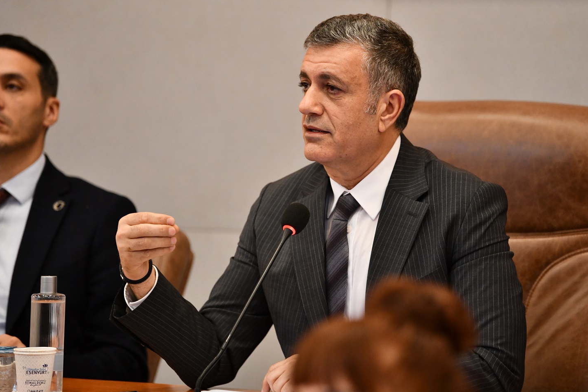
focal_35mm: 196
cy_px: 172
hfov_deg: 10.5
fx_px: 3201
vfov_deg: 7.0
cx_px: 324
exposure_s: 1/200
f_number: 2.8
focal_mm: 170
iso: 1600
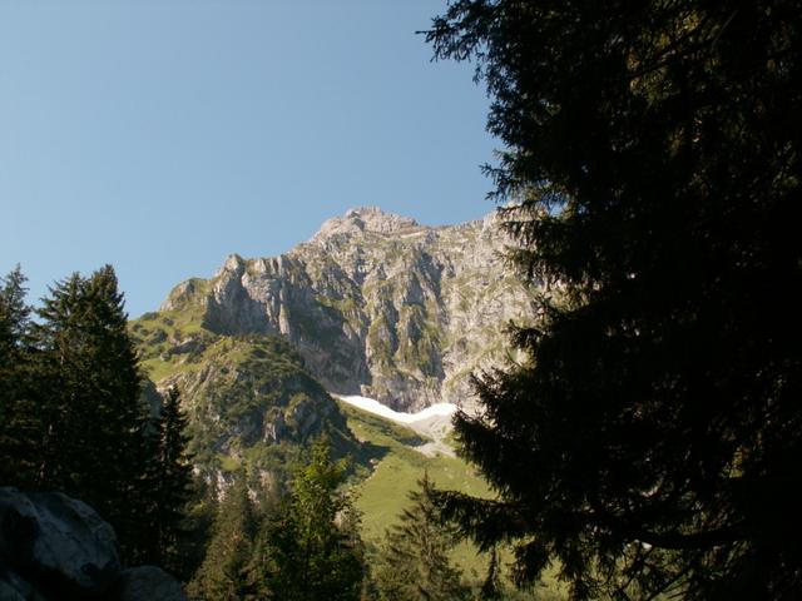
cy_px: 300
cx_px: 401
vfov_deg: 36.0
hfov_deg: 46.8
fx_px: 927
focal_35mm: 40
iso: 50
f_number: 5.6
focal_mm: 6.59
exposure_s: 1/125
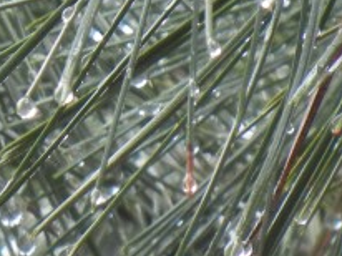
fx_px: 11260
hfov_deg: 1.7
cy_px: 193
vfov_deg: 1.3
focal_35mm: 1141
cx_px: 61
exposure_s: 1/45.3
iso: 400
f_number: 4.8
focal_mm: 41.2
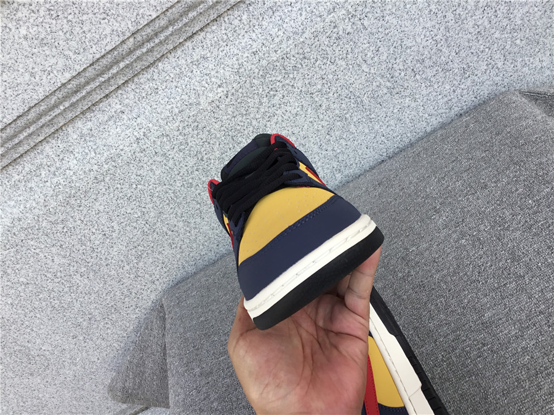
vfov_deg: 45.4
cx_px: 277
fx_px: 496
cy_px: 208
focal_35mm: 31
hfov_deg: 58.4
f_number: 2.4
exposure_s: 1/251
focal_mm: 3.3
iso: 25
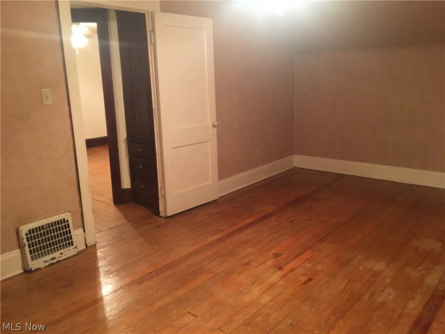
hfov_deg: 61.7
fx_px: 373
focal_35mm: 29
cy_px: 167
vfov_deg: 48.2
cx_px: 222
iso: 64
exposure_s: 1/4
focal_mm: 4.15
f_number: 2.2
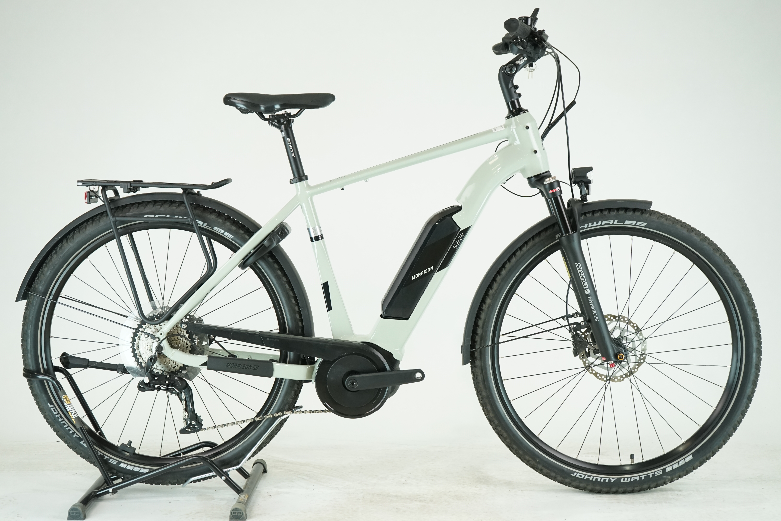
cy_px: 260
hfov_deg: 38.2
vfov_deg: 26.0
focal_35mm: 52
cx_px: 390
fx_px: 1128
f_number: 5.6
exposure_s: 1/200
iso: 1600
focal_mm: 52
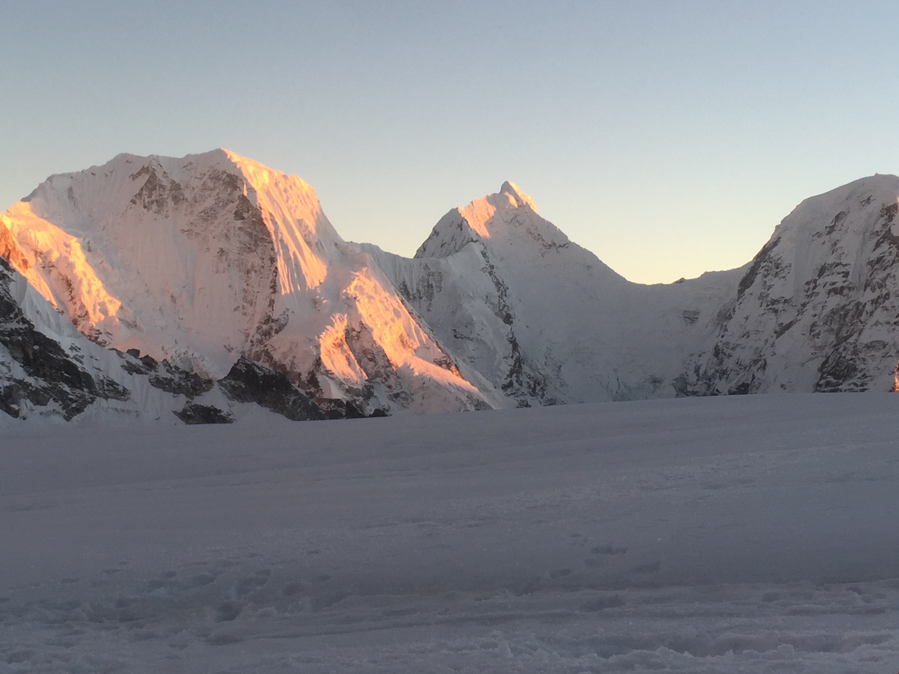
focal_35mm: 55
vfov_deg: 26.5
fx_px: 1428
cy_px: 270
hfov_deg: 34.8
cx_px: 363
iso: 32
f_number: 2.2
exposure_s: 1/101
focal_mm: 4.15
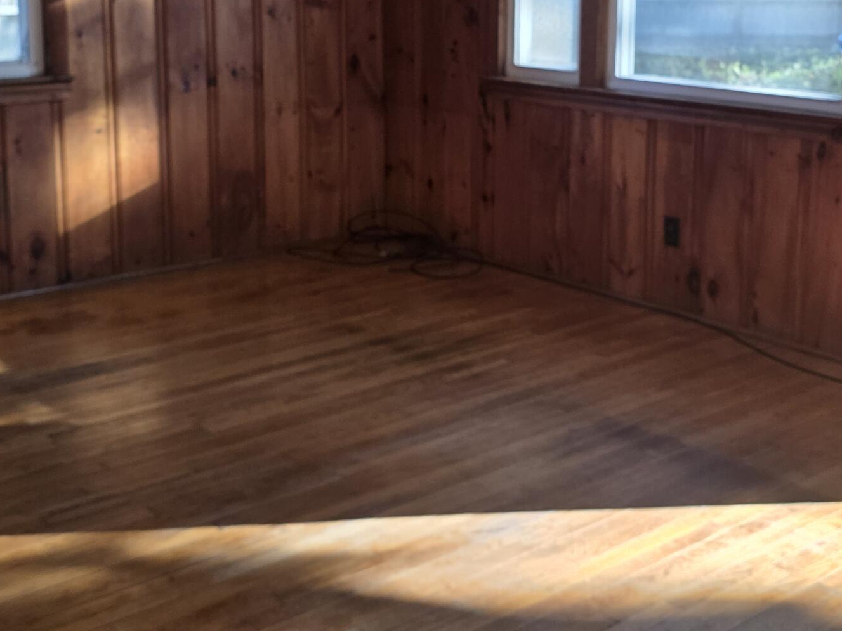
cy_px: 138
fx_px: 1265
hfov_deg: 36.7
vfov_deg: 27.5
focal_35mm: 52
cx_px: 489
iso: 125
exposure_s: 1/180
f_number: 1.7
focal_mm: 6.3
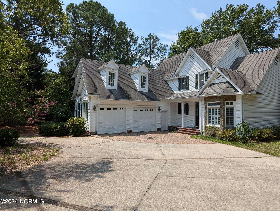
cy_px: 106
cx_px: 140
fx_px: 194
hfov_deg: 71.5
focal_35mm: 24
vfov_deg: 56.9
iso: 50
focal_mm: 6.81
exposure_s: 1/2410
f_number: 1.85
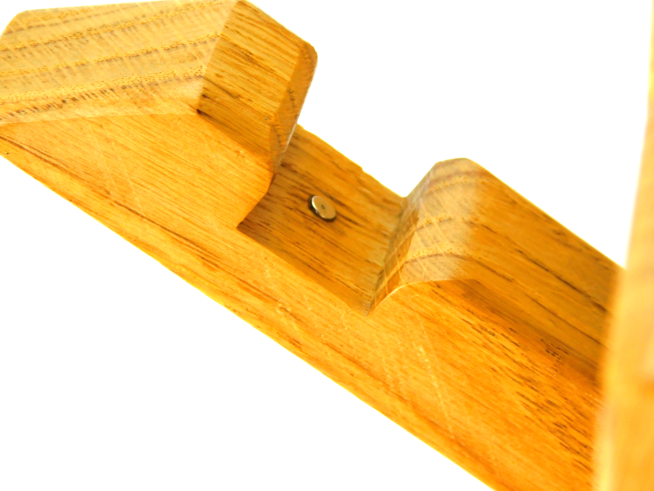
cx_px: 327
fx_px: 2532
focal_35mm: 134
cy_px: 246
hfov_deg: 14.7
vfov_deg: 11.1
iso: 125
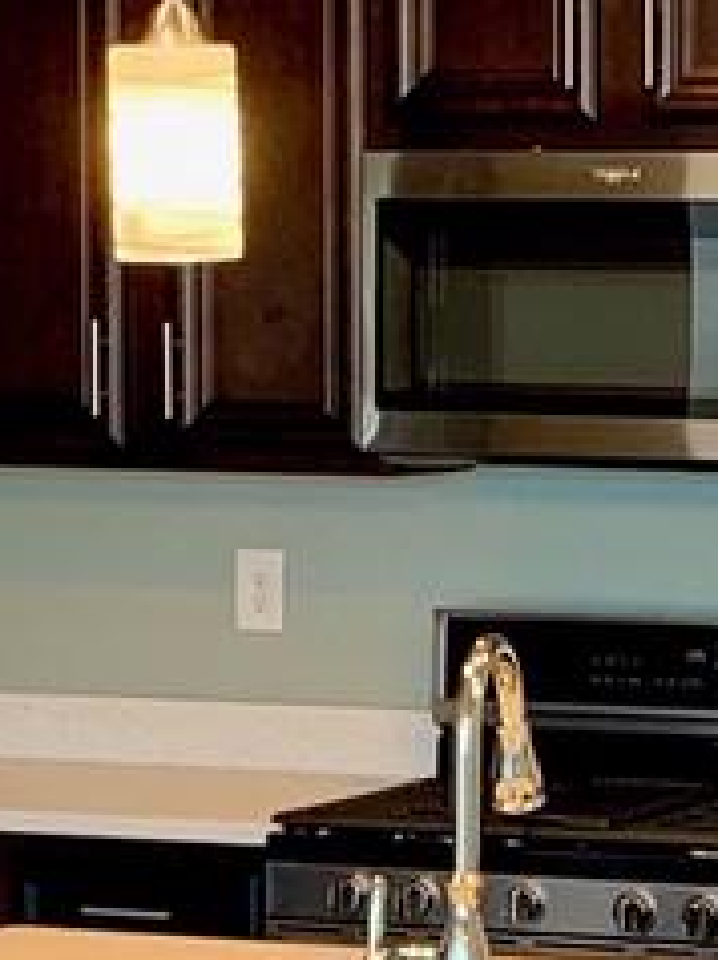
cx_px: 670
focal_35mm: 168
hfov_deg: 8.8
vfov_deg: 11.7
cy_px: 742
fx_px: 4655
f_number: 1.8
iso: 64
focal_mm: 4.25
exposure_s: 1/60
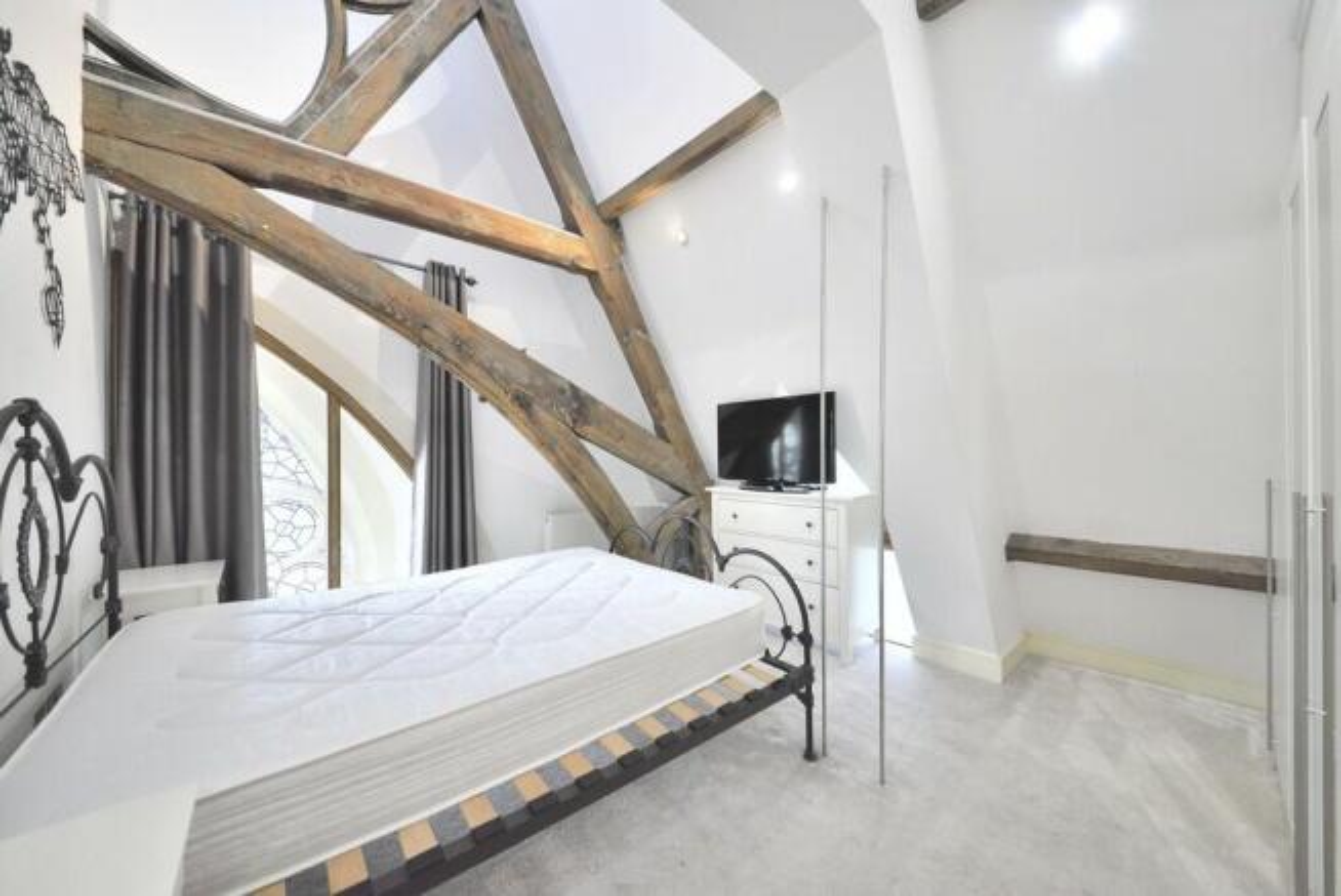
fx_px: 447
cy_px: 448
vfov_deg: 90.1
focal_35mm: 12
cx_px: 670
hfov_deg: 112.6
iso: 640
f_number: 4.5
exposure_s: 1/80
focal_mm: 12
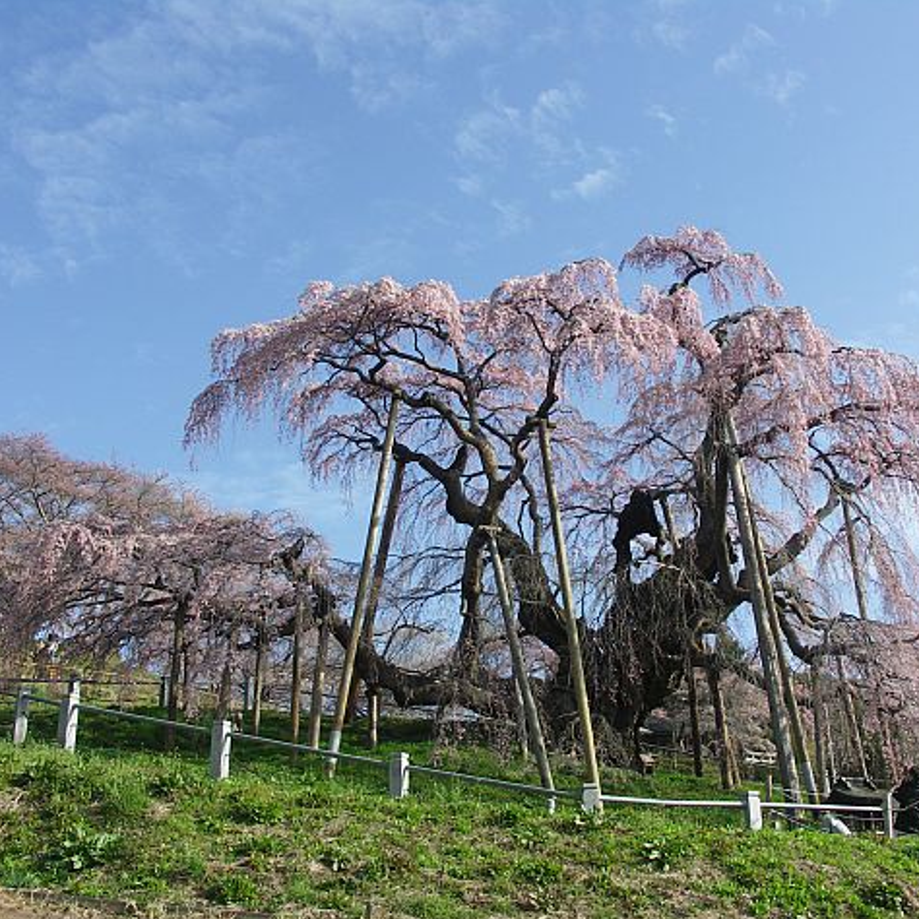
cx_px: 510
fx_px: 1111
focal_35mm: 37
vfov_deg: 44.9
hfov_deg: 44.9
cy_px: 461
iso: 50
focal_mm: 8.2
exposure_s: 1/200
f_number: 5
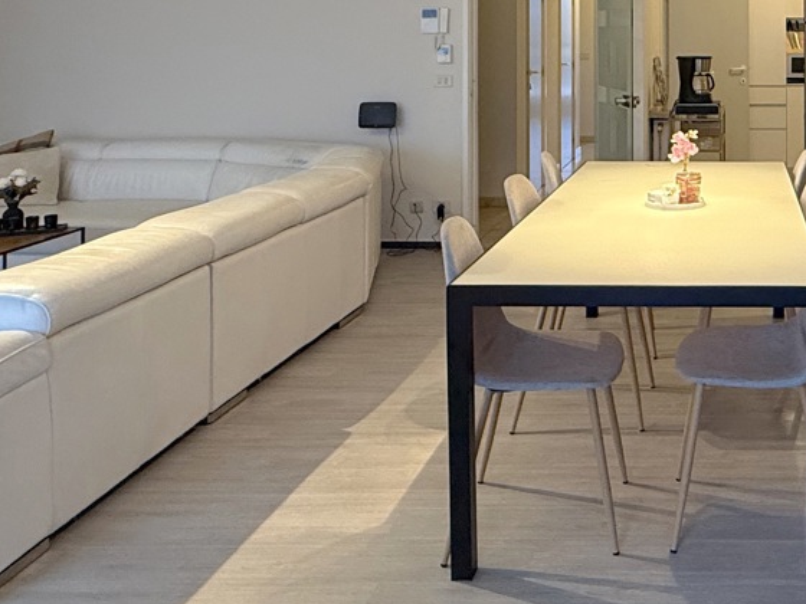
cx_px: 737
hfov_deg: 42.6
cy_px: 23
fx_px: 931
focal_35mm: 40
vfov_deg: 33.4
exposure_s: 1/50
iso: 320
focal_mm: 2.22
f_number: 2.2
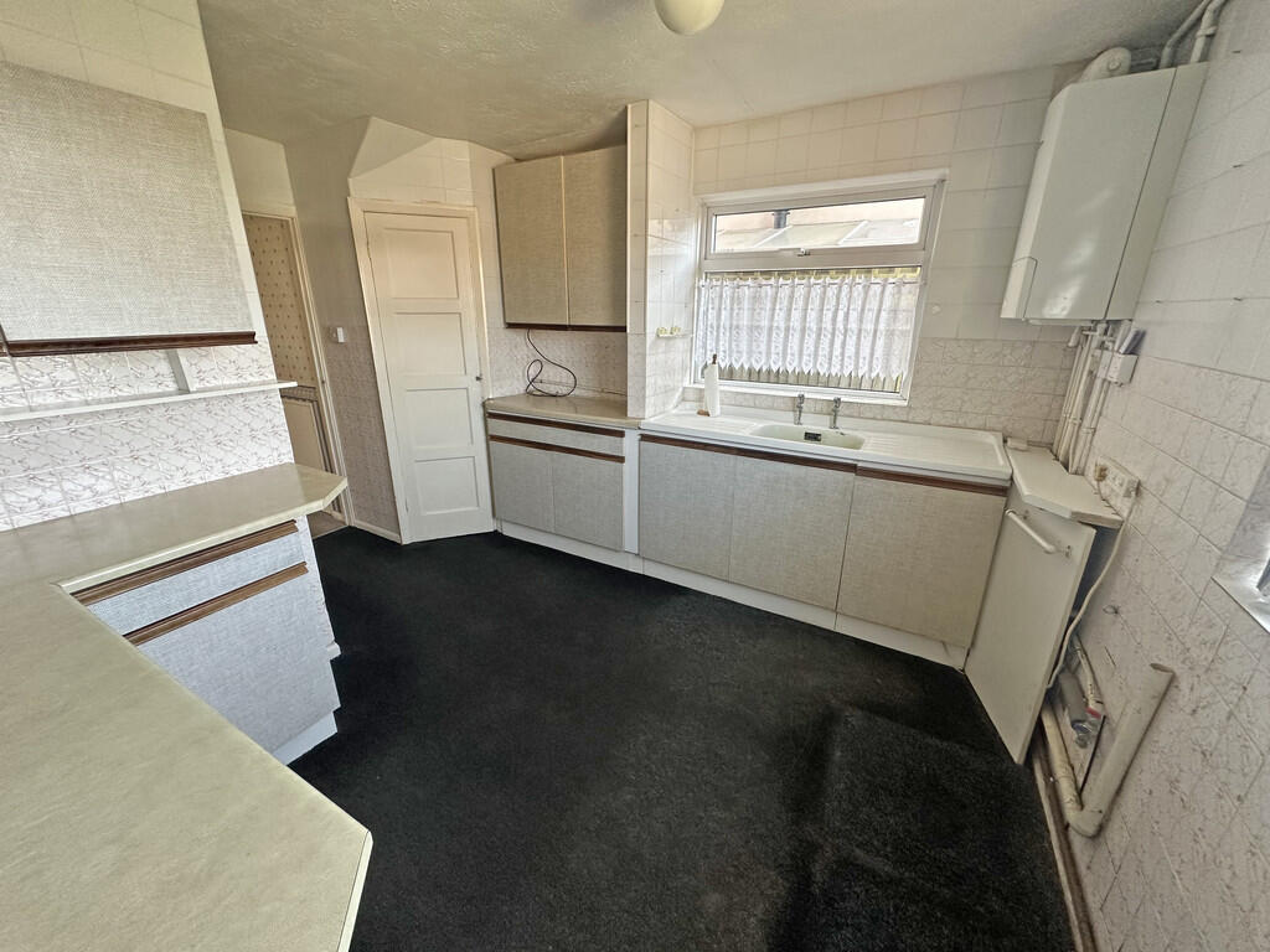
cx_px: 635
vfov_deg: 85.7
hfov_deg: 102.1
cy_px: 476
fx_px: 514
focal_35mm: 14
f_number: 2.2
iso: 200
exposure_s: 1/99
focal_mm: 2.22
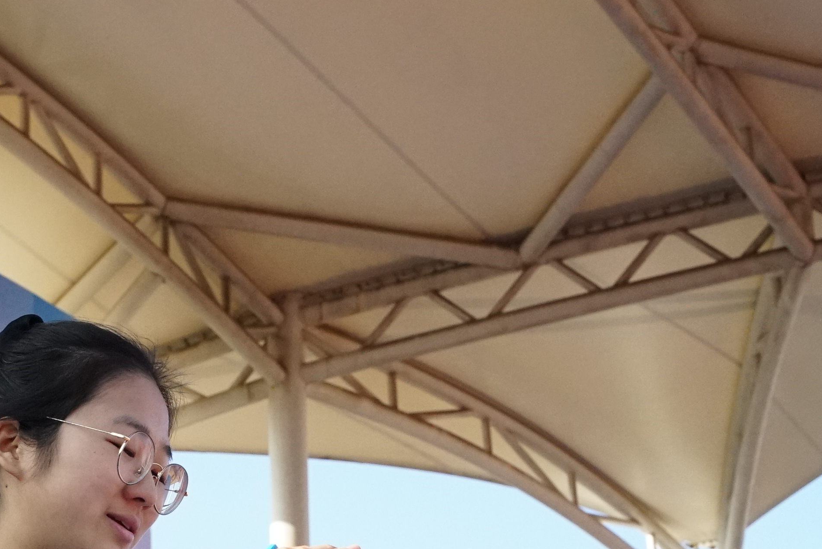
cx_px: 190
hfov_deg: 18.1
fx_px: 2558
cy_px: 605
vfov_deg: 12.0
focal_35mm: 112
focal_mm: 50
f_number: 10
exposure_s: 1/3200
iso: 6400
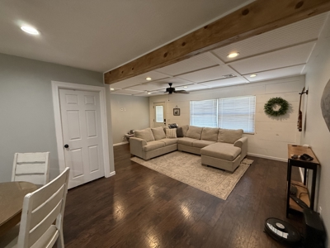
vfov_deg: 85.7
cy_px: 124
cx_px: 165
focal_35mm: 14
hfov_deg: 102.1
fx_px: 133
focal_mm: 2.22
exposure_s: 1/120
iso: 320
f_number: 2.2
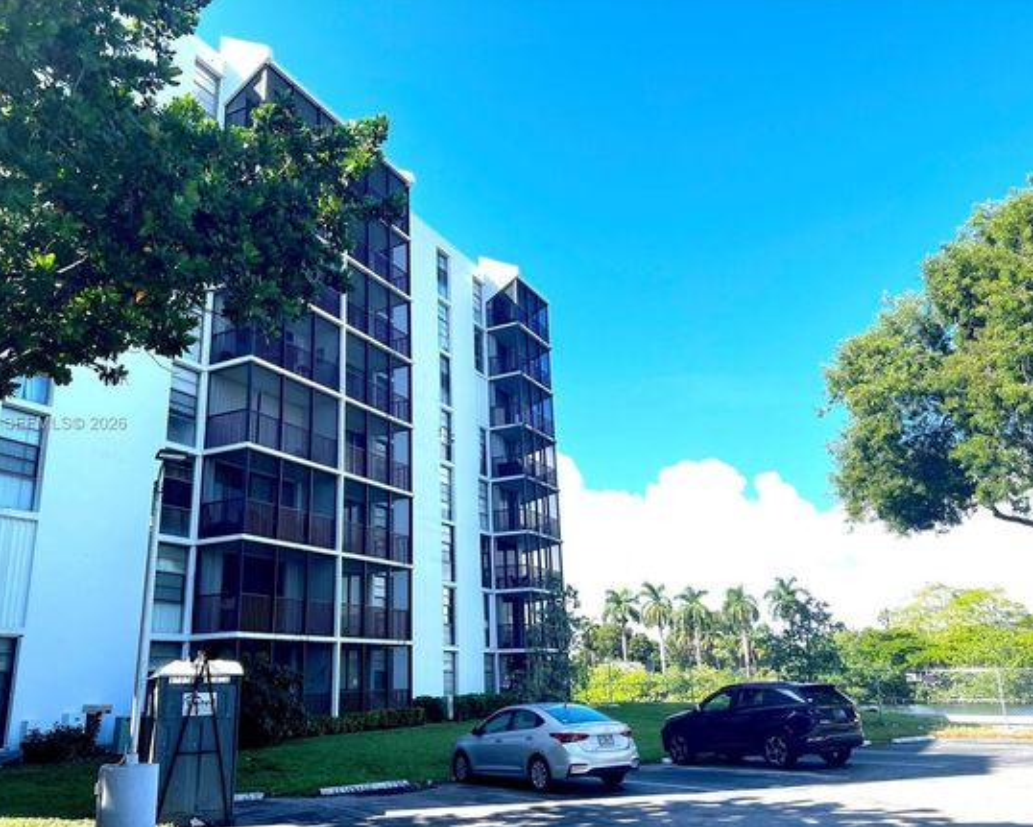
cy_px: 425
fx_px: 857
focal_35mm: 28
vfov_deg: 51.6
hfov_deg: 62.1
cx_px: 474
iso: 50
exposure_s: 1/2695
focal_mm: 5.7
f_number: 1.5
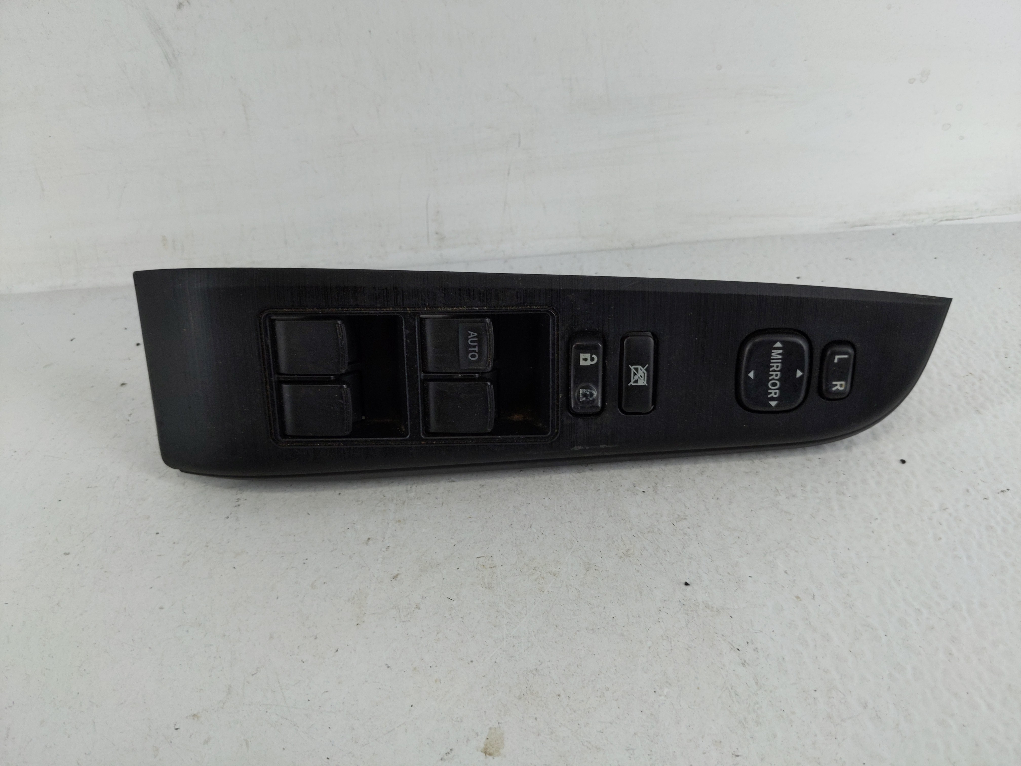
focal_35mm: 25
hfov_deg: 69.4
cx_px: 510
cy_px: 383
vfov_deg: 54.9
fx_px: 737
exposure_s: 1/120
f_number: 1.73
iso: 55
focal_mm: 4.38
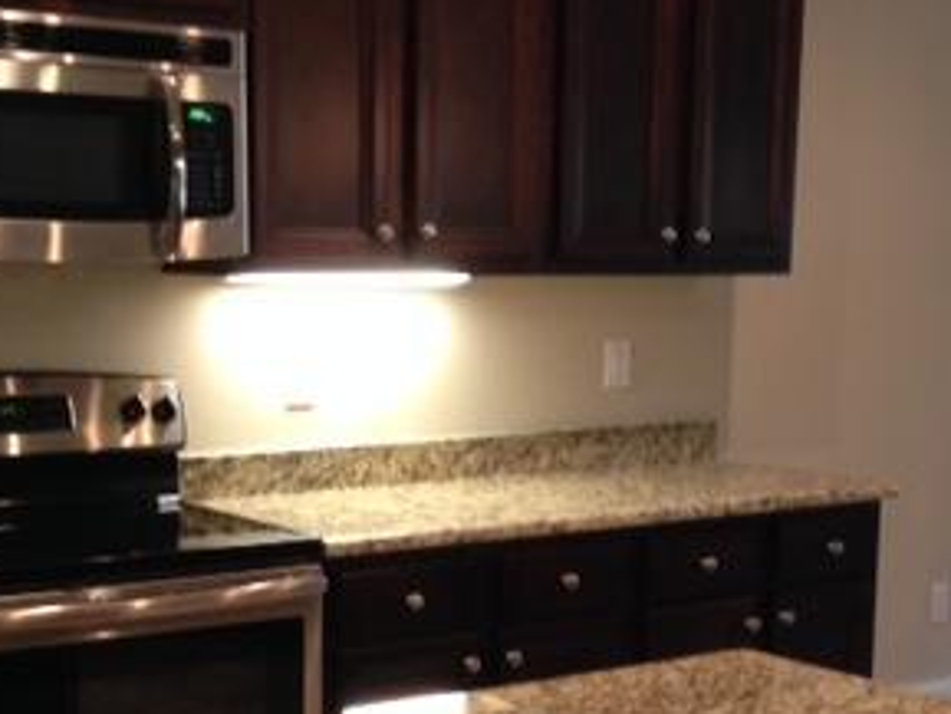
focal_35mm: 73
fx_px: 2006
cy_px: 569
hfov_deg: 26.7
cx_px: 451
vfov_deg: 20.0
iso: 160
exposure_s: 1/20
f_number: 2.4
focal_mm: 4.12
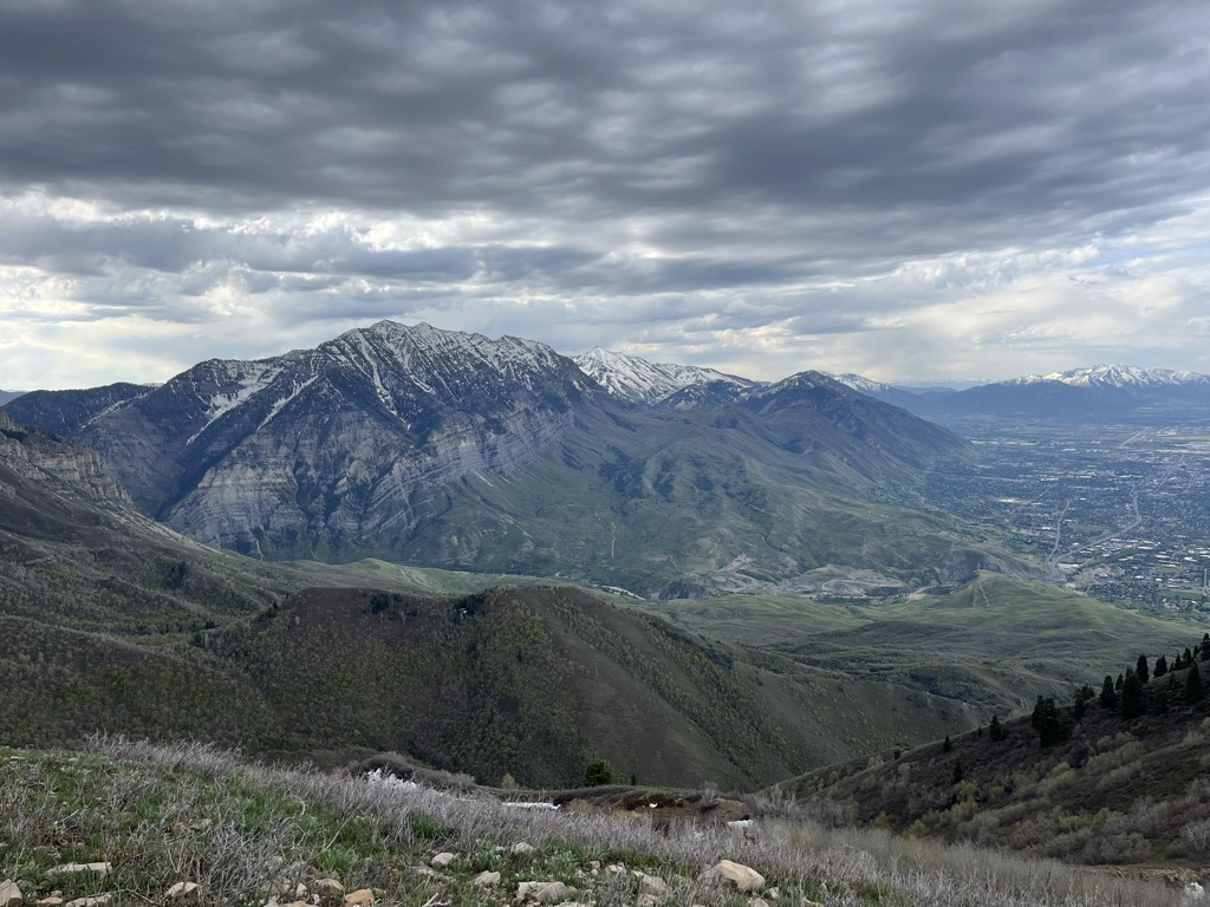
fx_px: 909
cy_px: 454
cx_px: 605
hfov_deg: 67.3
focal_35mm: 26
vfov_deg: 53.1
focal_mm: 5.1
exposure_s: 1/1558
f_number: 1.6
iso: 50
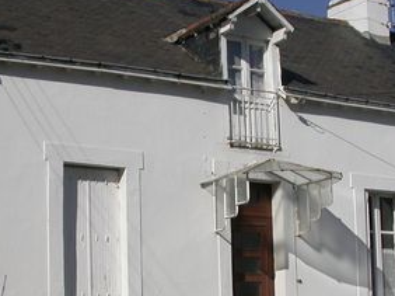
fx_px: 1049
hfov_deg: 21.3
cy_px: 230
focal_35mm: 92
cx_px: 172
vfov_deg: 15.9
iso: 100
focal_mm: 7.85
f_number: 7.5
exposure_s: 1/934
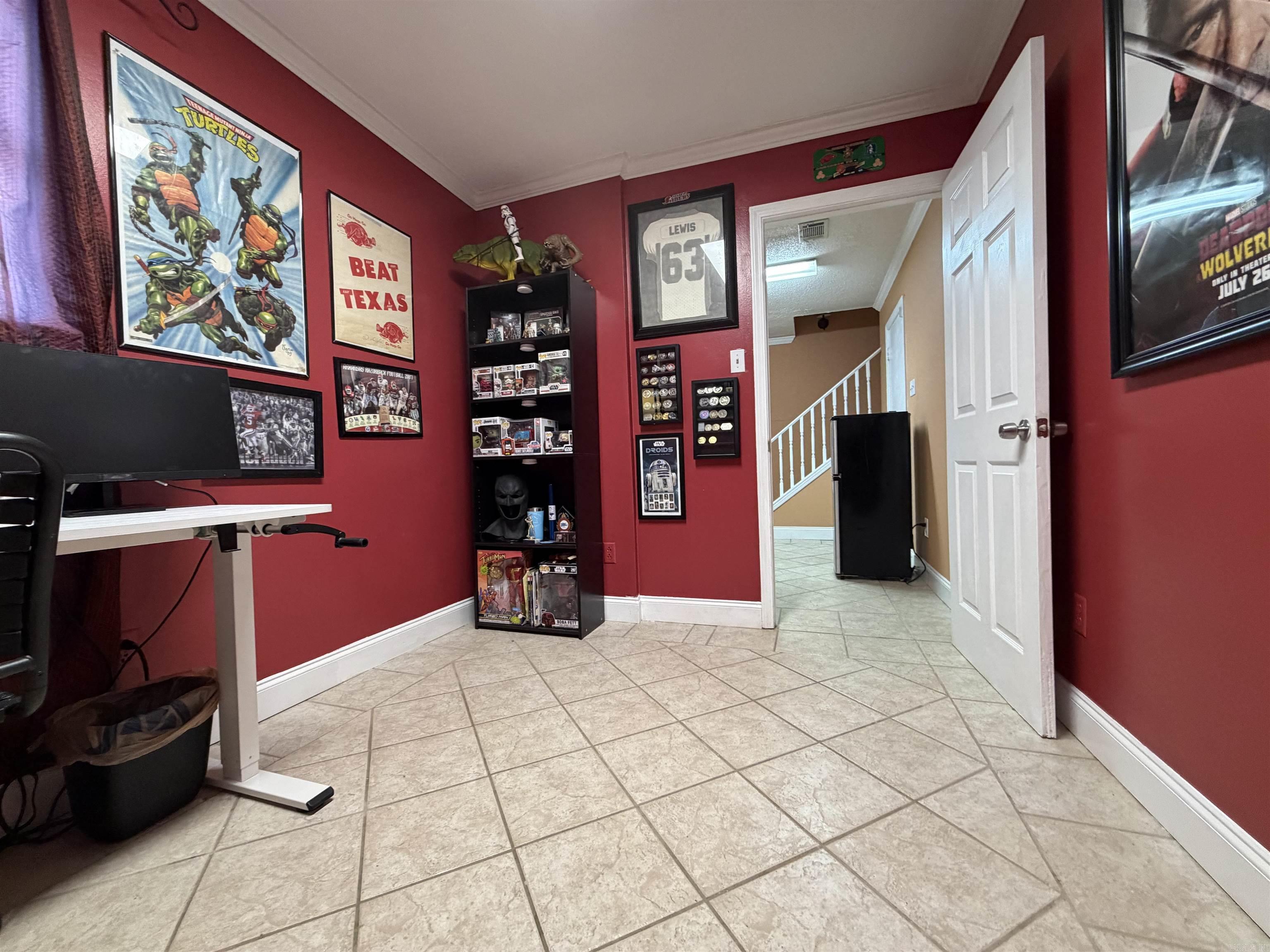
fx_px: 514
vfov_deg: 85.7
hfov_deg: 102.1
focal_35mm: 14
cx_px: 635
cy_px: 476
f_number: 2.2
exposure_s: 1/68
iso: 320
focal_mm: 2.22
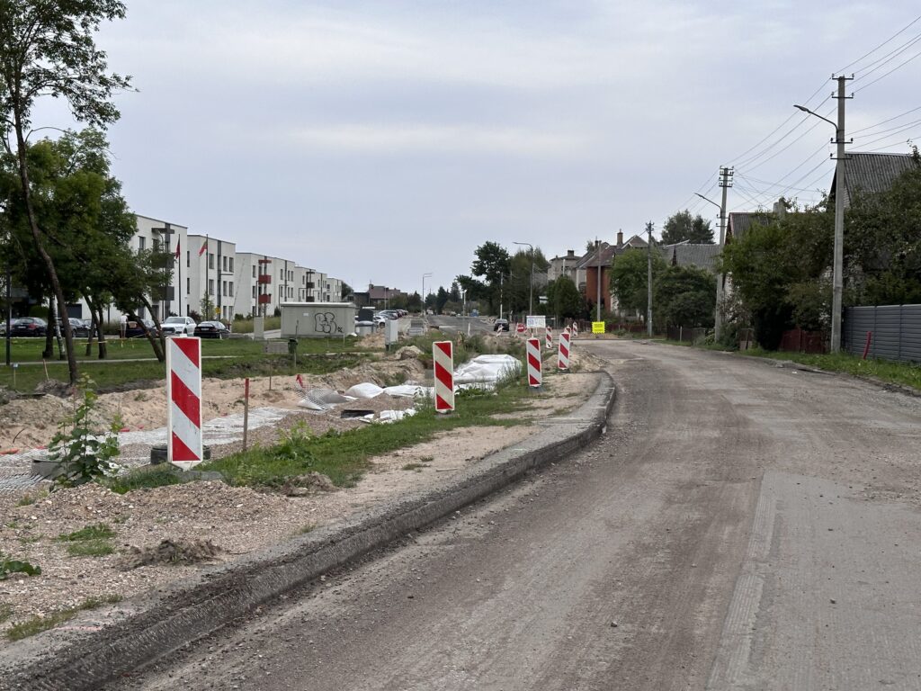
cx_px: 460
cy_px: 346
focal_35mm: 48
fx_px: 1277
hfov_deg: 39.7
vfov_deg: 30.3
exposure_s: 1/2304
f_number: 1.78
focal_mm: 6.86
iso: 64
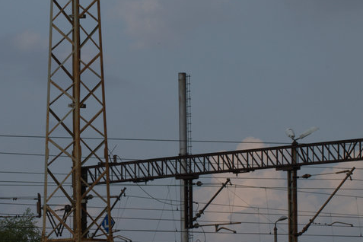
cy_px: 125
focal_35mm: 239
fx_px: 2410
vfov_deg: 5.7
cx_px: 89
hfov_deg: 8.6
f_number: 18
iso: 320
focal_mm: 98
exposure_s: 1/200
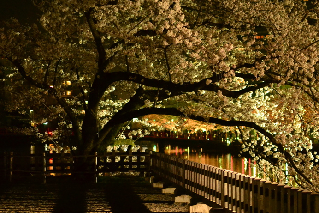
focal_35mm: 78
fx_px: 689
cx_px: 196
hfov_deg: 26.0
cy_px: 130
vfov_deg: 17.5
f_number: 1.8
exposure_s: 1/60
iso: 3200
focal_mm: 35
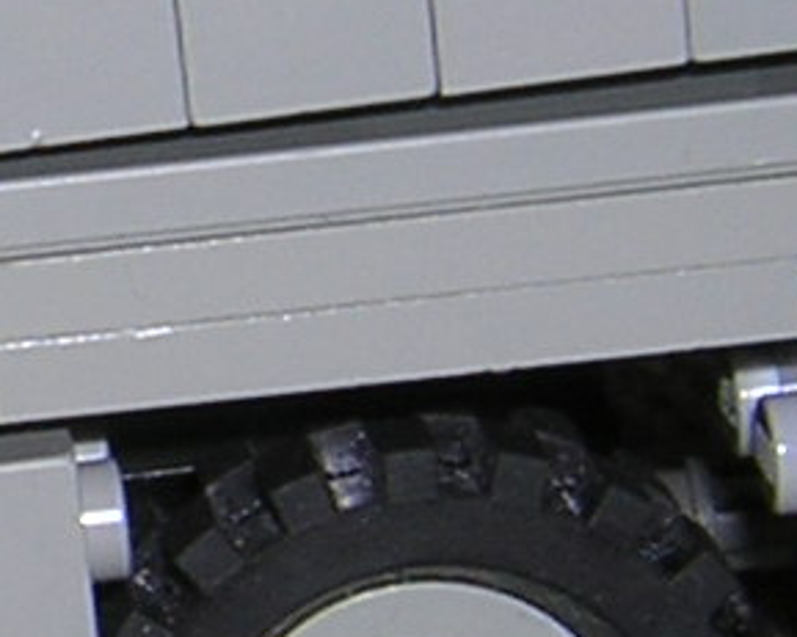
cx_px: -400
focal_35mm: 254
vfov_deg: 6.1
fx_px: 5989
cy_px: 276
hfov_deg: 7.5
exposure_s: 1/60.1
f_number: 5.8
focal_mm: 6.1
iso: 100
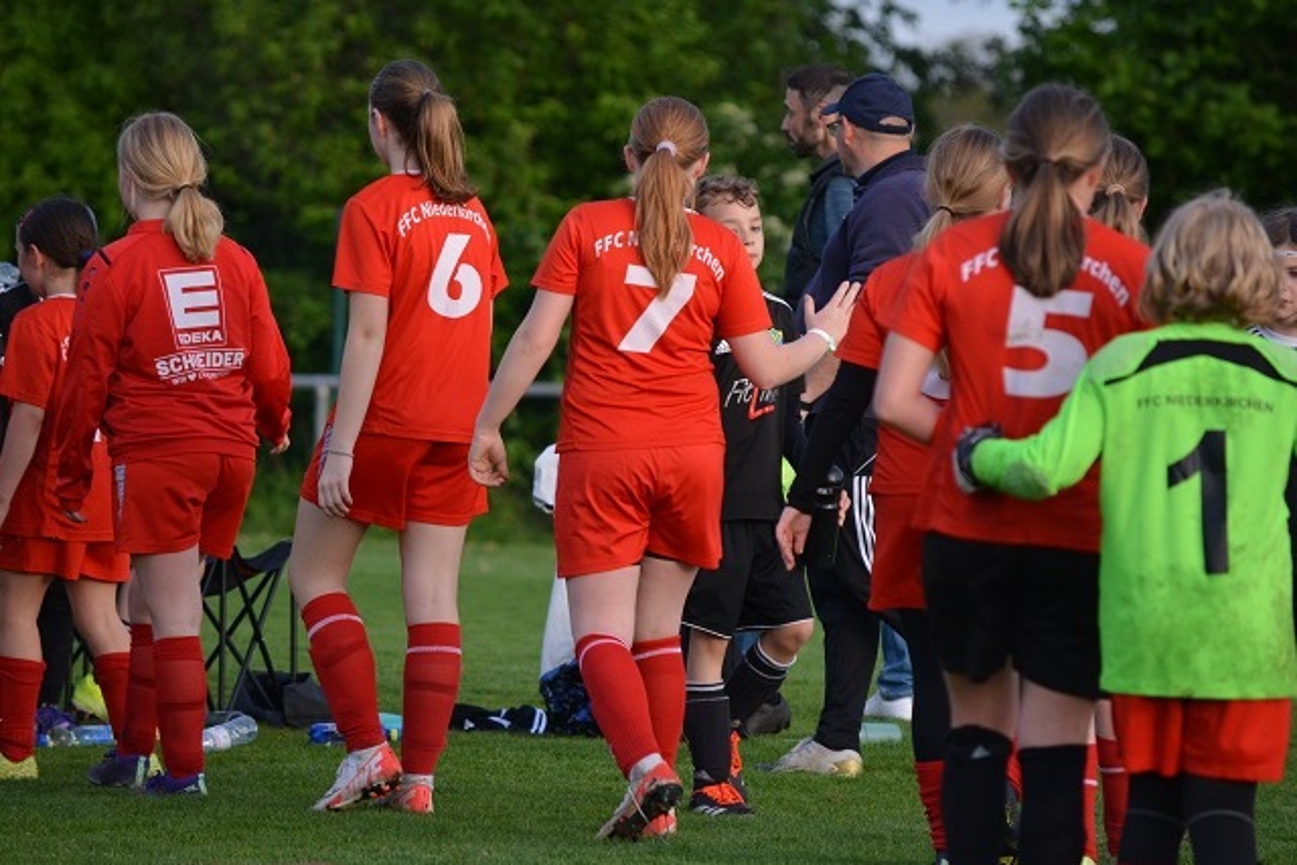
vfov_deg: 4.2
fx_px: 11891
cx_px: 648
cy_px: 432
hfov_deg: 6.2
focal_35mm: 330
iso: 800
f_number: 5.3
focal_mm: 220
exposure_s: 1/500
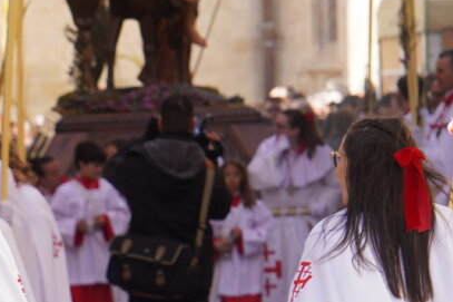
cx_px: -98
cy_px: 446
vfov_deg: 2.6
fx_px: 6528
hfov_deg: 4.0
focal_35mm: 519
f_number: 5.6
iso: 125
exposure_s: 1/200
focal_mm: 110
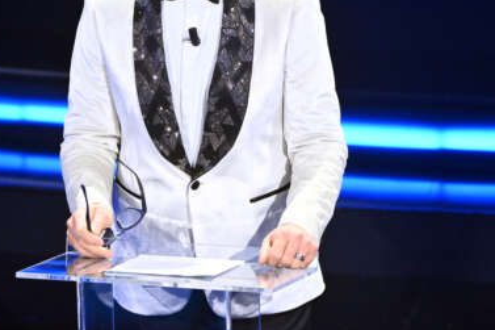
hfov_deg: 5.0
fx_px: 5690
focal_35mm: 414
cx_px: 206
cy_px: 71
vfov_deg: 3.3
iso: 6400
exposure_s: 1/320
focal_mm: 260
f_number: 4
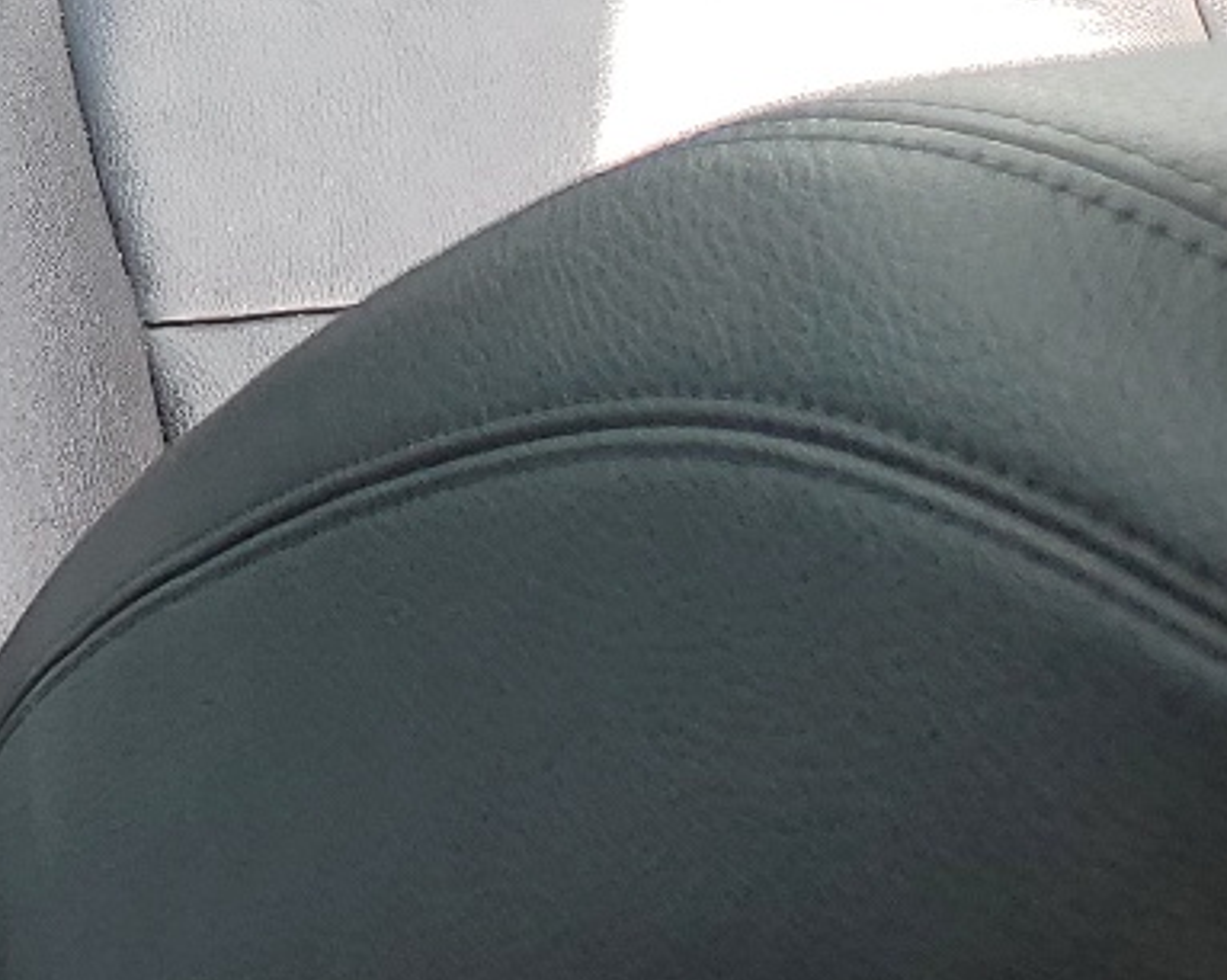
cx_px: -756
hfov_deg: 16.2
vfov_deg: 14.0
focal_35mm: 106
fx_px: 3847
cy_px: -266
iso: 50
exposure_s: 1/256
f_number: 1.5
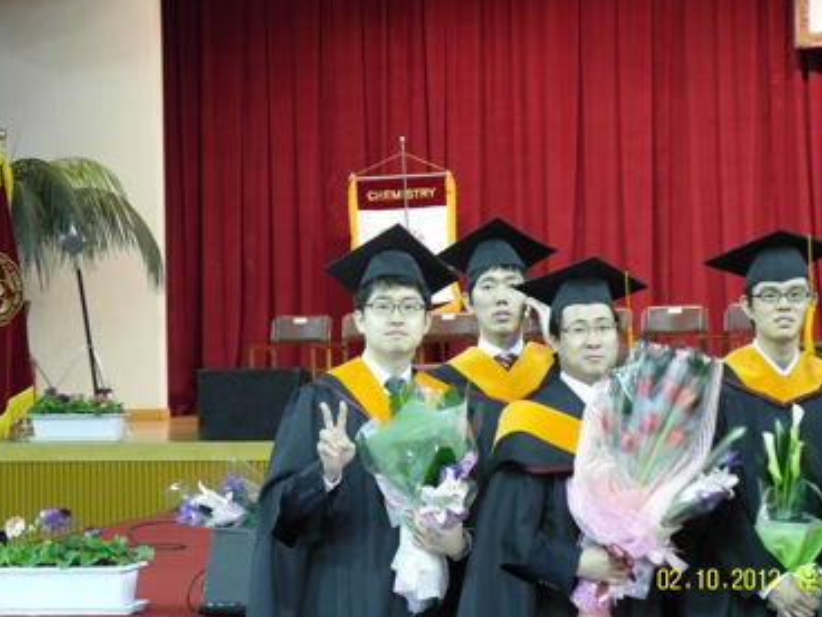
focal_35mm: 86
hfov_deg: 22.8
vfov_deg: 17.2
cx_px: 433
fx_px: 2042
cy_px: 288
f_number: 2.4
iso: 320
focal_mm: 15.6
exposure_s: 1/30
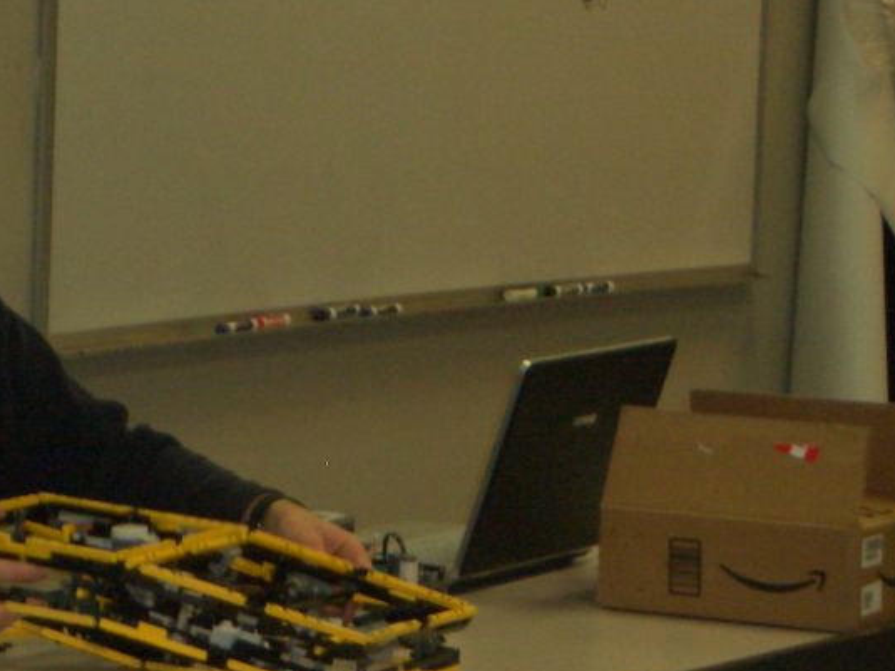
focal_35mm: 201
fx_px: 5196
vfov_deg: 7.4
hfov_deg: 9.8
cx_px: 157
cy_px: 576
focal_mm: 17.4
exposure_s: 1/60
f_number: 4.8
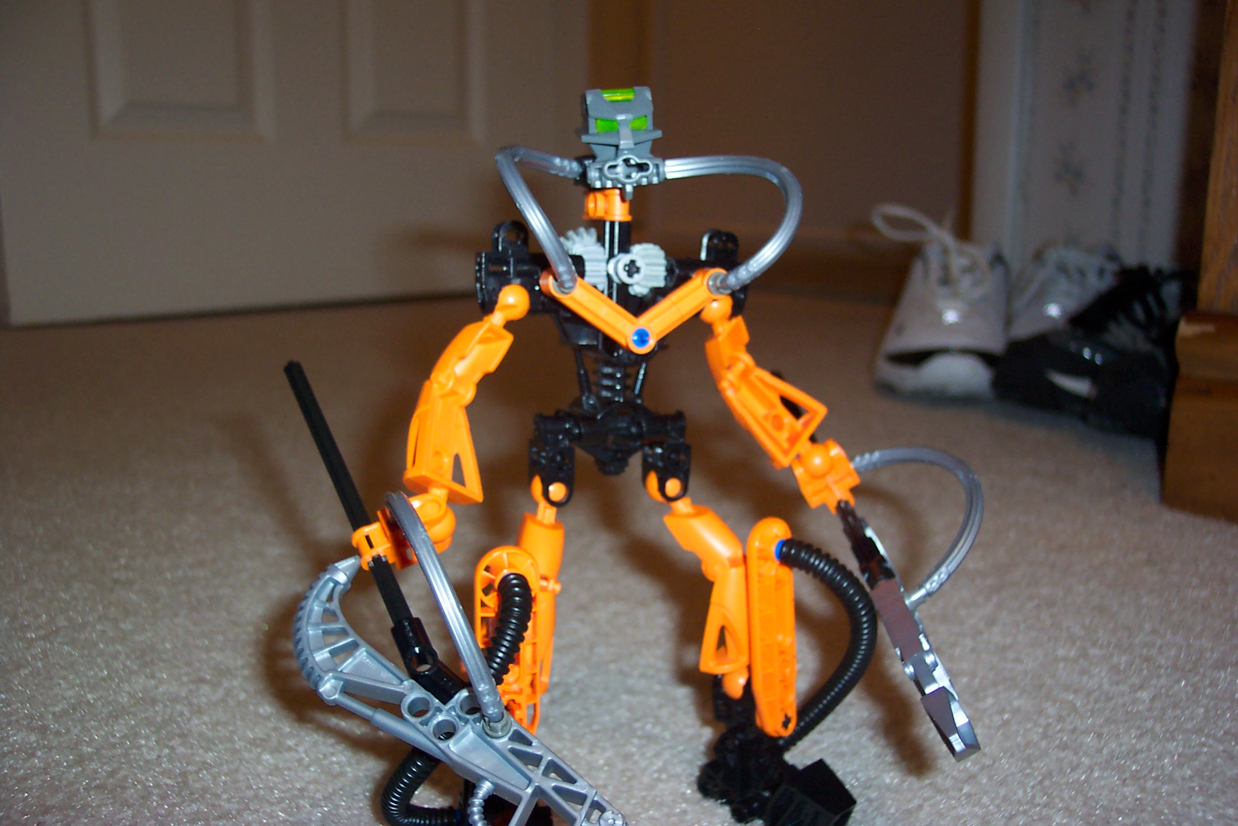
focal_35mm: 38
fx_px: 1307
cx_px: 619
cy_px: 413
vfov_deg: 35.1
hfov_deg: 50.7
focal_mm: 8
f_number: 2.8
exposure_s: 1/30
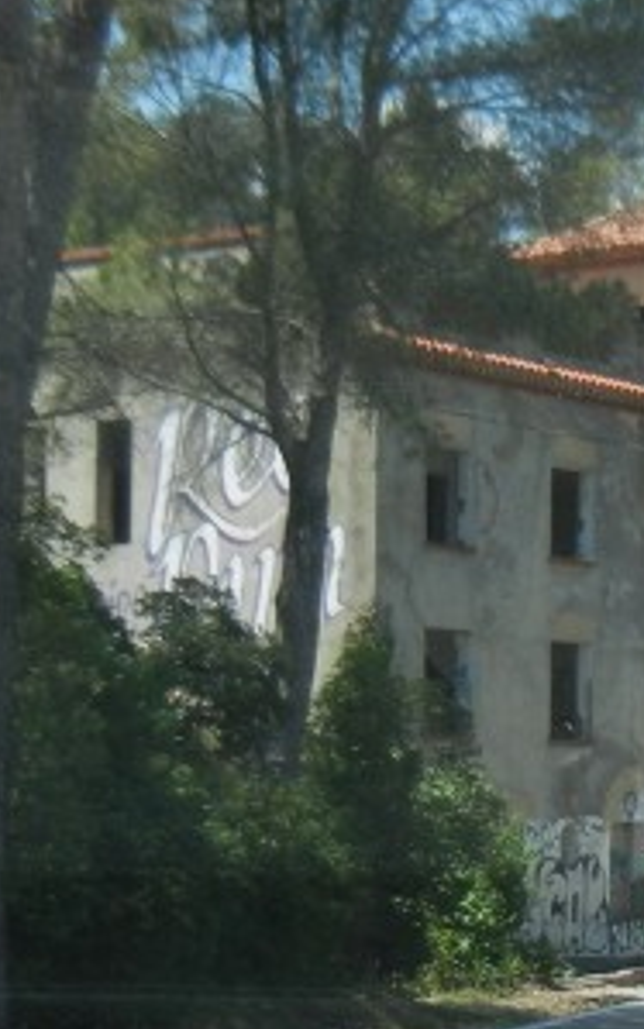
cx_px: 771
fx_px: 3059
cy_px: 678
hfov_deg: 11.8
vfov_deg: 19.1
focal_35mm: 109
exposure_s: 1/924
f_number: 3.5
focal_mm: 5.4
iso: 160
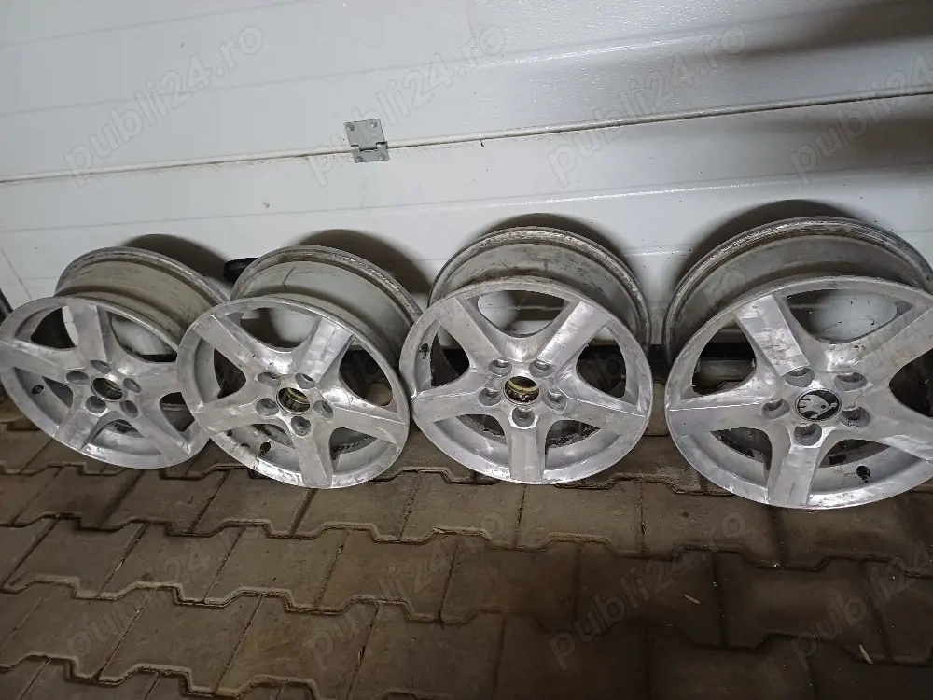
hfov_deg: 69.4
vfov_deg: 54.9
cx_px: 466
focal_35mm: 25
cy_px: 350
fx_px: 674
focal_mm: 4.65
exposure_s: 1/25
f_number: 1.8
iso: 640
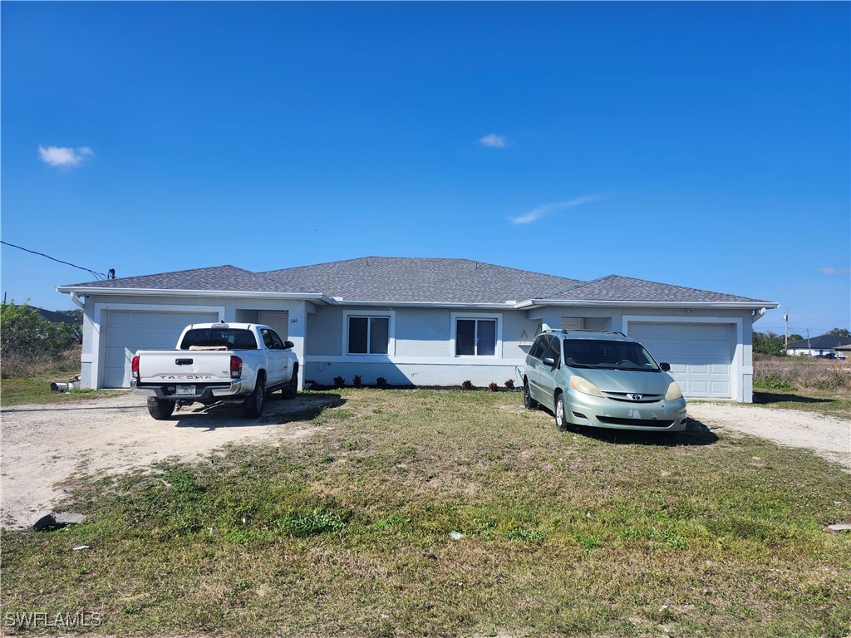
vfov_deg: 58.9
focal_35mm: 23
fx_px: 565
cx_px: 426
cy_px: 319
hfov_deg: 73.9
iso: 25
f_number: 1.8
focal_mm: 5.54
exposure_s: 1/1695
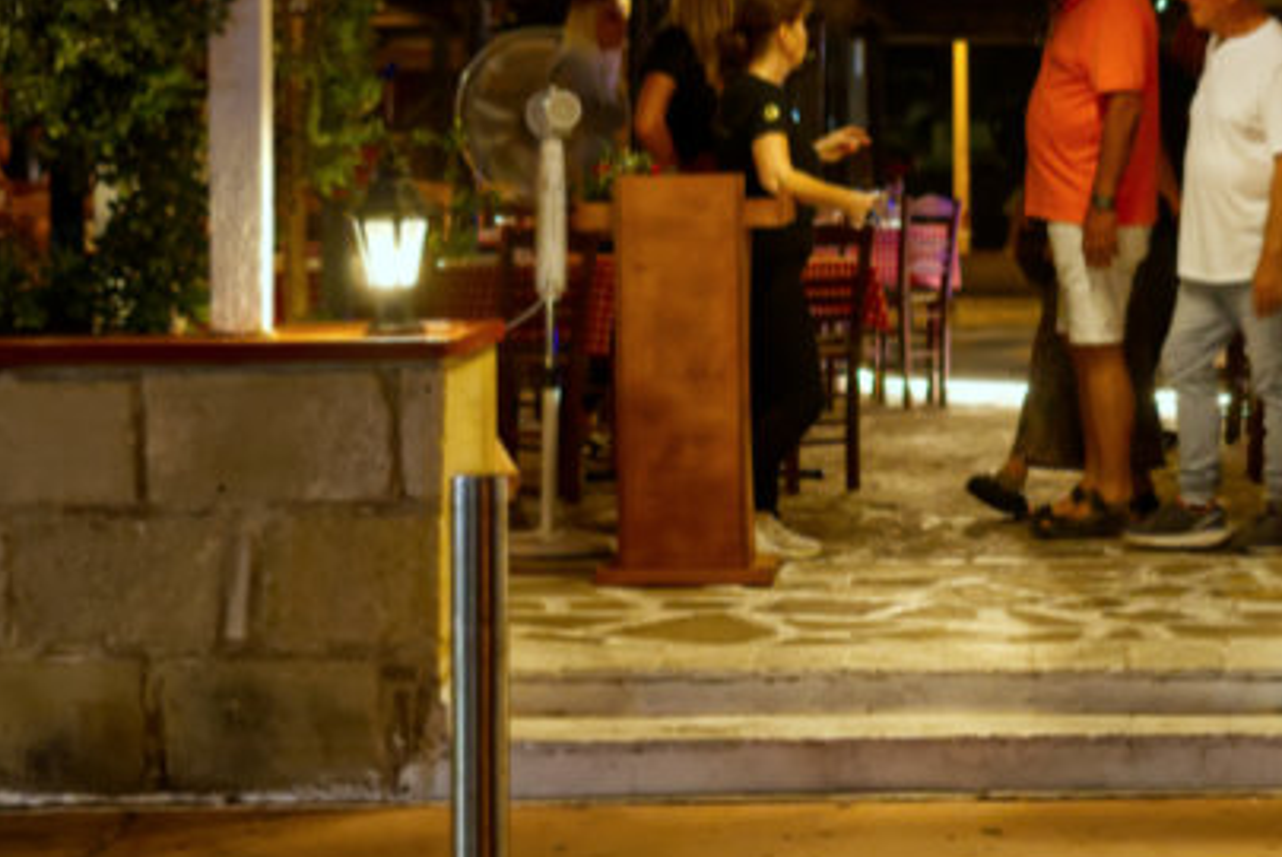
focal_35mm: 114
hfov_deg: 17.9
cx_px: 901
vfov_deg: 11.9
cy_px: 5
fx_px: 4062
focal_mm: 30
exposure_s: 1/160
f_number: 2.2
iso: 1600
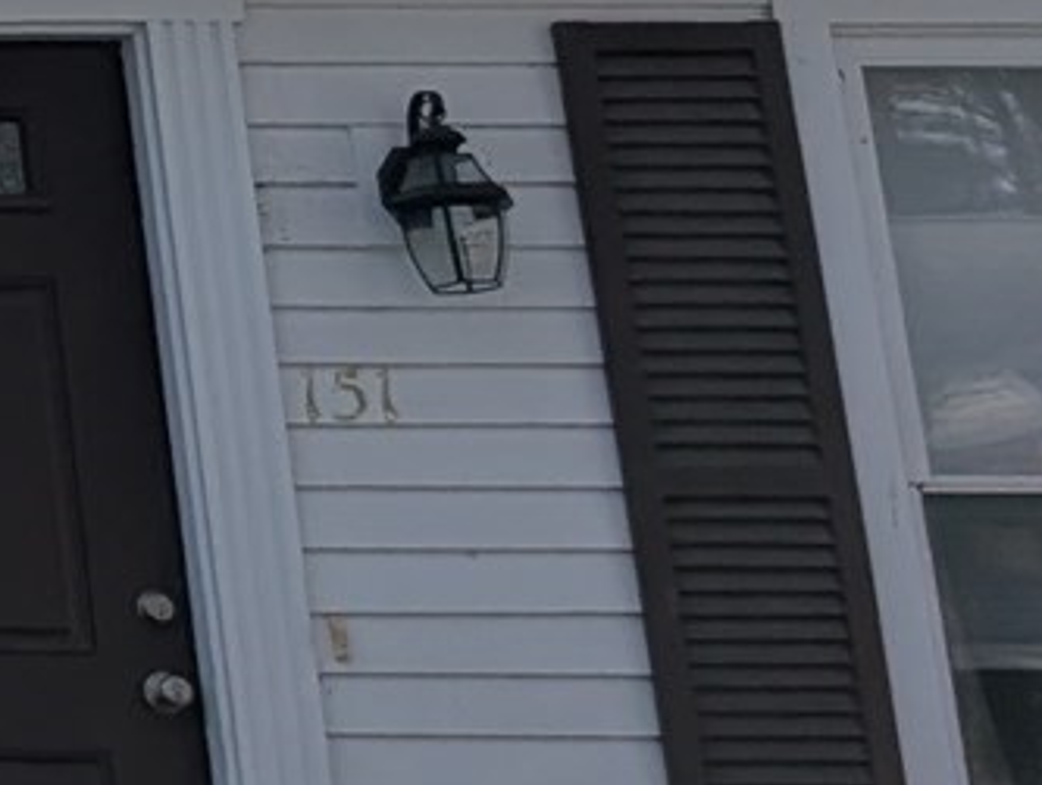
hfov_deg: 10.1
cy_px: -407
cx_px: -2043
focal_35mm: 147
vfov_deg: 9.8
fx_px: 4433
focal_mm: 6.9
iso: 20
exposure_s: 1/1938
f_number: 1.68
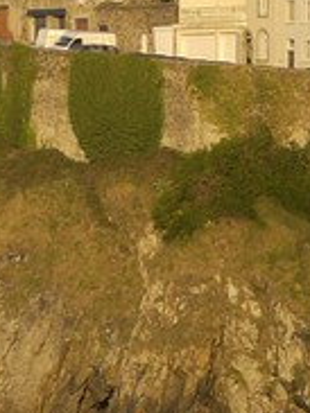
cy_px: -108
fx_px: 12971
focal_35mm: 1085
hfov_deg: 1.4
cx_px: 1670
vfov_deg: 1.8
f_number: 3
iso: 100
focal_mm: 86
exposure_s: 1/640
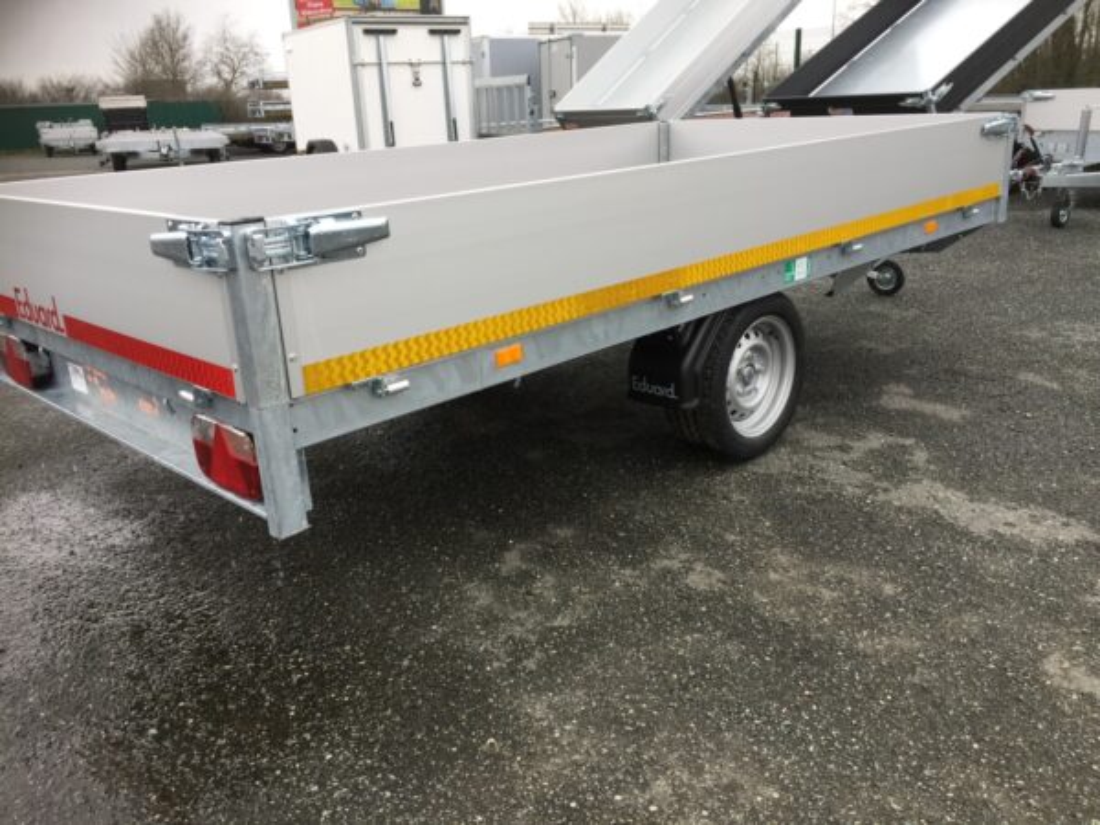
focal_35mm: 29
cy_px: 412
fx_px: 922
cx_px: 550
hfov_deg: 61.7
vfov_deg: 48.2
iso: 32
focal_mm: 4.15
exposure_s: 1/126
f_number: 2.2
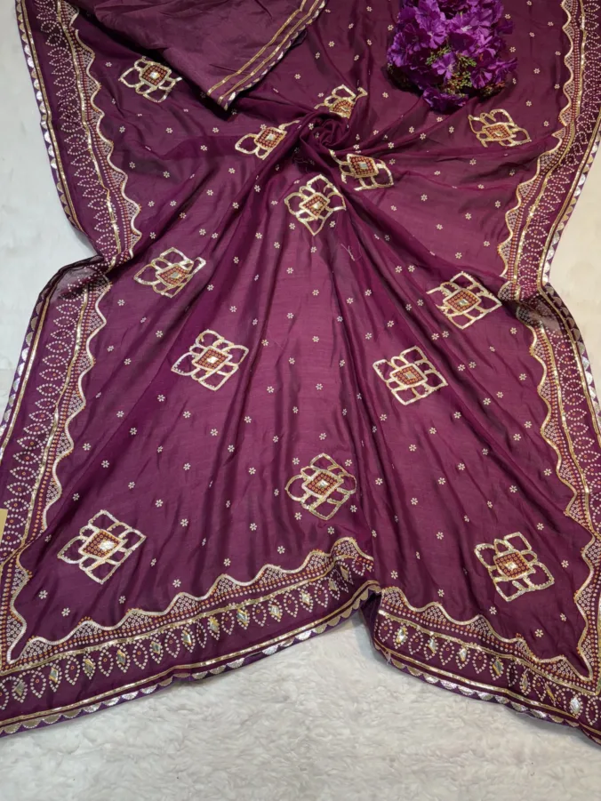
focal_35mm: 26
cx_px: 300
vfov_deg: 67.3
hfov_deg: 53.1
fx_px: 602
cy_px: 400
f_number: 1.6
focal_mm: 5.96
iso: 64
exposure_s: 1/100
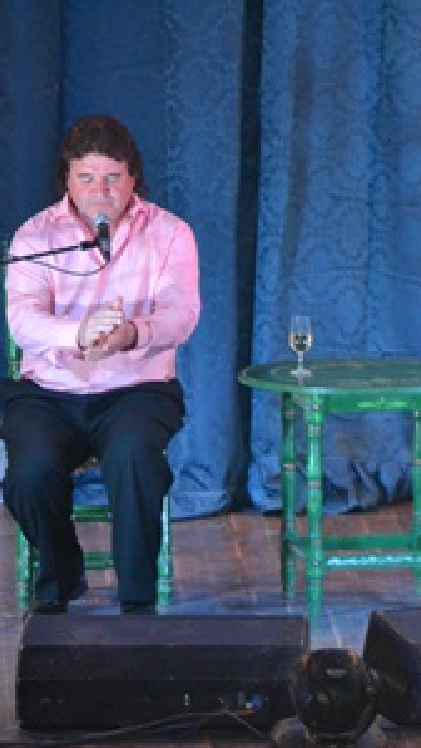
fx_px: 8935
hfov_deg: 2.7
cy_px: 374
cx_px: 421
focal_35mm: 451
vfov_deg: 4.8
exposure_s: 1/60
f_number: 5.6
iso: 3200
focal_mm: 190
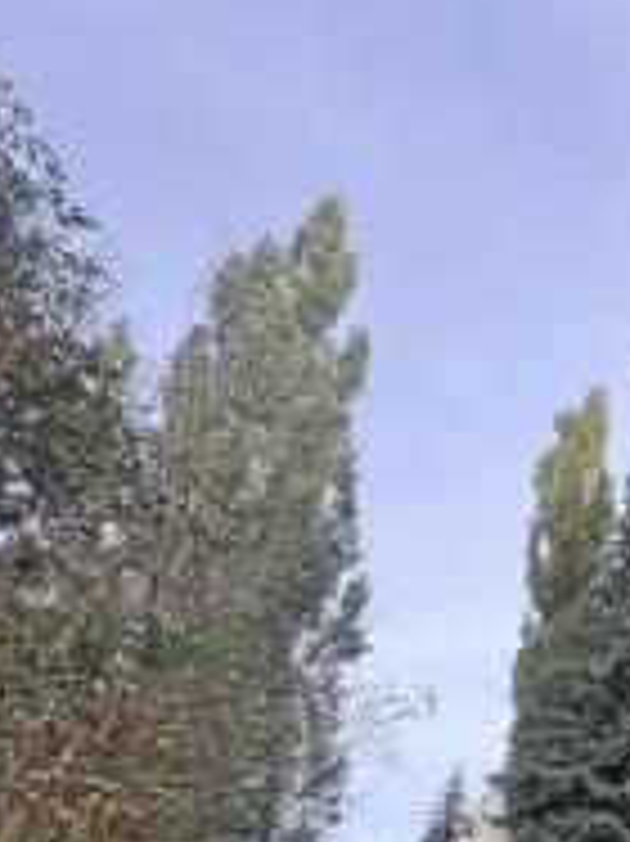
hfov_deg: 33.9
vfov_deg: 44.9
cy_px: 837
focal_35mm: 35
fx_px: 850
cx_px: 731
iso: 40
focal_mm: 2.22
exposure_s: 1/289
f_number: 2.2
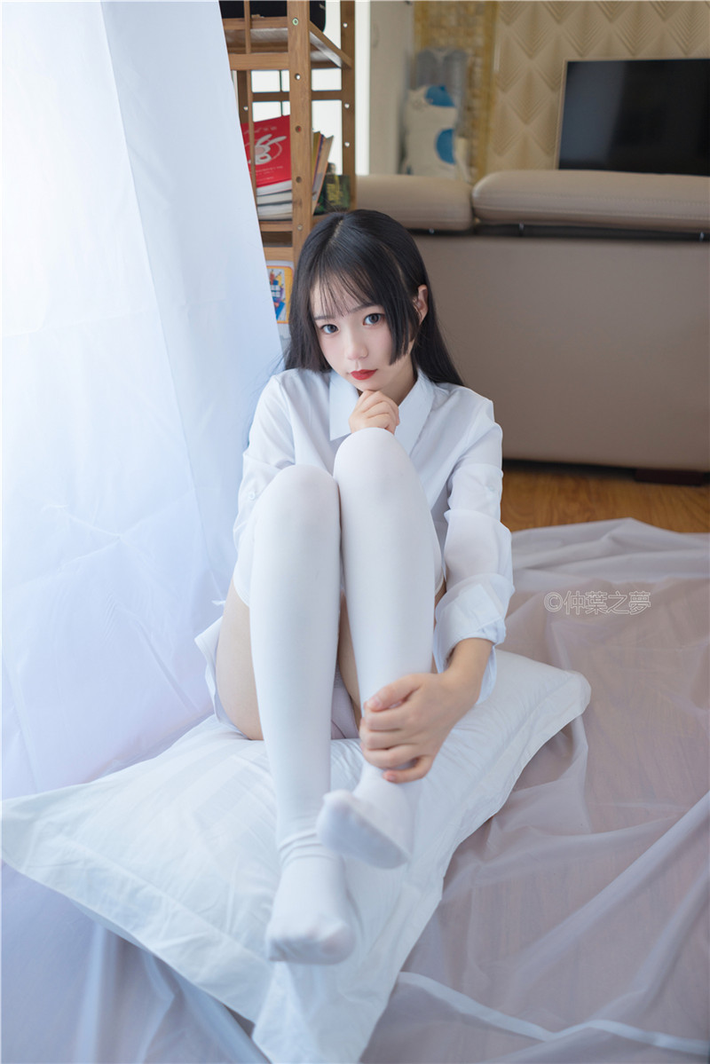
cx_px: 355
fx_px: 828
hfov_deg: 46.4
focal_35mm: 28
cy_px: 532
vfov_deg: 65.5
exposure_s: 1/40
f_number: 2.2
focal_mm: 28
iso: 100
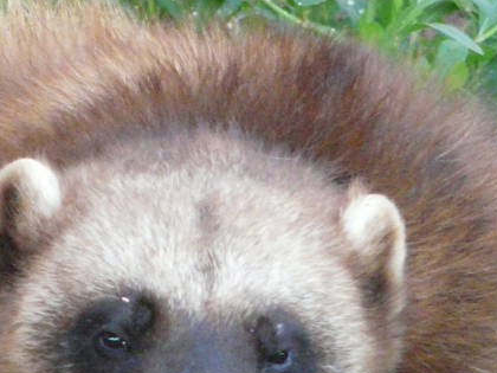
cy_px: 131
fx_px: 20459
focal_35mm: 1425
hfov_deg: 1.4
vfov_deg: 1.0
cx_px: 246
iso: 400
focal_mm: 61.4
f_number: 3.6
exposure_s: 1/160
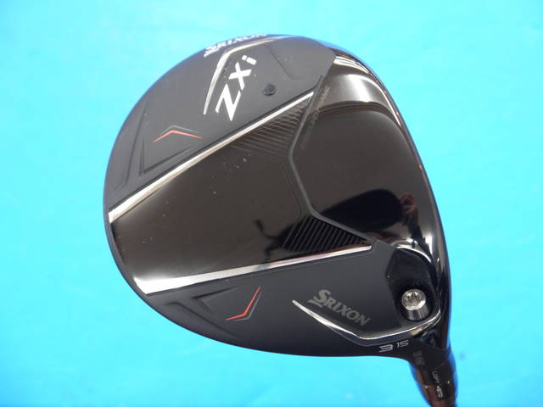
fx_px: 1318
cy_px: 204
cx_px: 272
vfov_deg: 17.6
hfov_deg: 23.3
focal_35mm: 84
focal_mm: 42
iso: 800
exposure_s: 1/40
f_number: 5.6
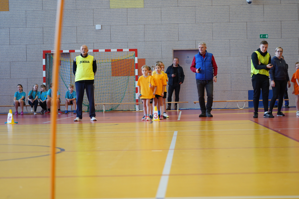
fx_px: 872
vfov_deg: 13.0
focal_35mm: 105
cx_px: 150
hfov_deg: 19.5
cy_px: 100
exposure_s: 1/100
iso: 1250
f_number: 4
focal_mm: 105
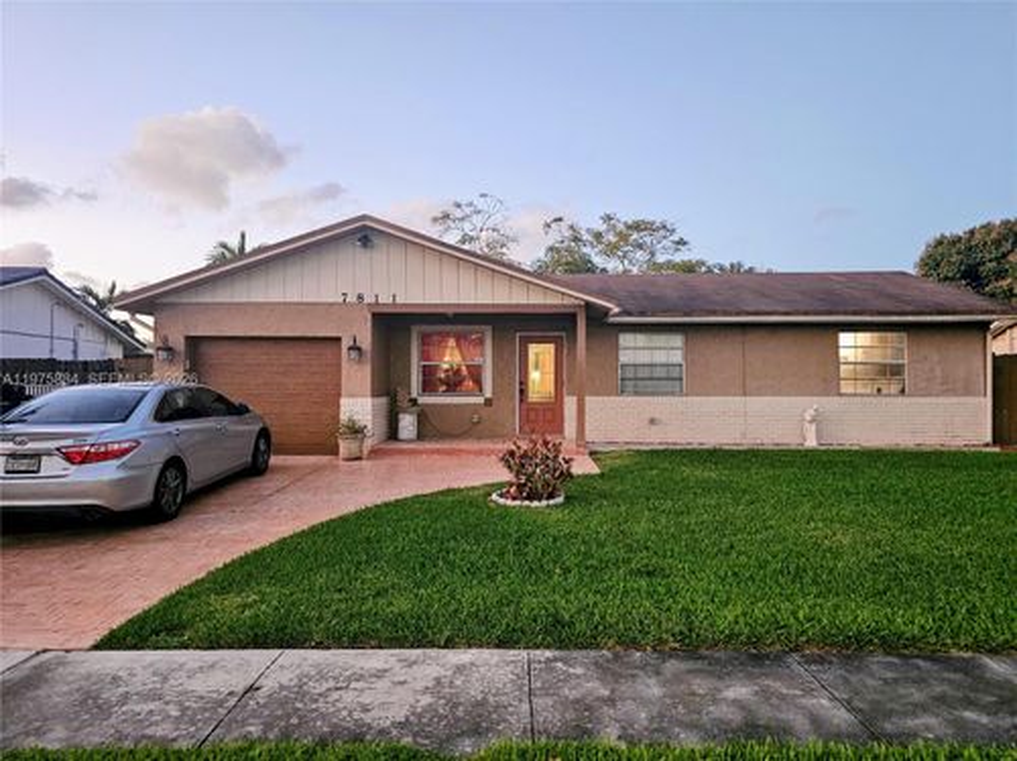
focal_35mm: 23
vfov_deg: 58.8
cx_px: 508
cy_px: 380
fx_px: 675
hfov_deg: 74.0
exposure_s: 1/24
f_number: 1.7
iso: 800
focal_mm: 6.3
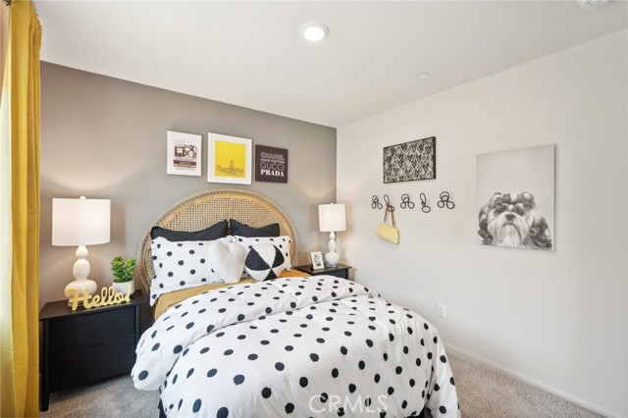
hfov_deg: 96.8
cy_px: 209
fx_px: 279
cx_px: 314
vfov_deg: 73.7
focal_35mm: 16
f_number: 8
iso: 400
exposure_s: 1/15
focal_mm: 16
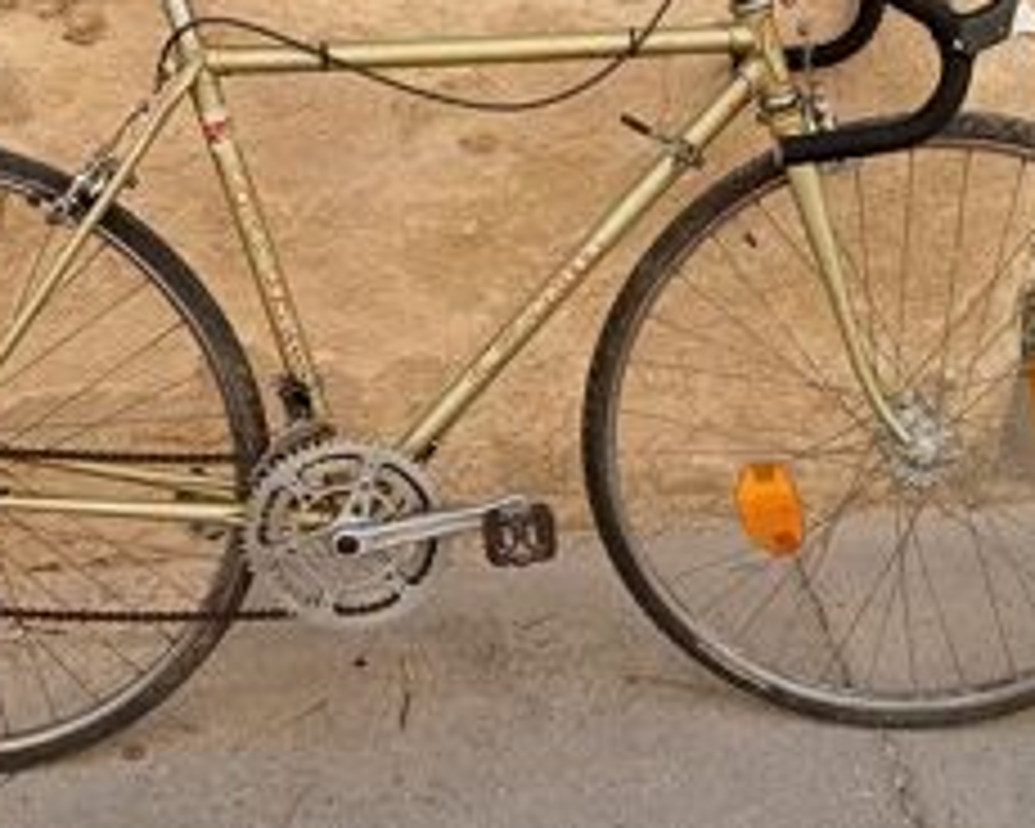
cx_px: 513
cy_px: 338
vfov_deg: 26.6
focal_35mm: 57
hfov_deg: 33.0
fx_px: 1746
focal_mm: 3.46
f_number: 2.2
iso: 104
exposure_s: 1/219
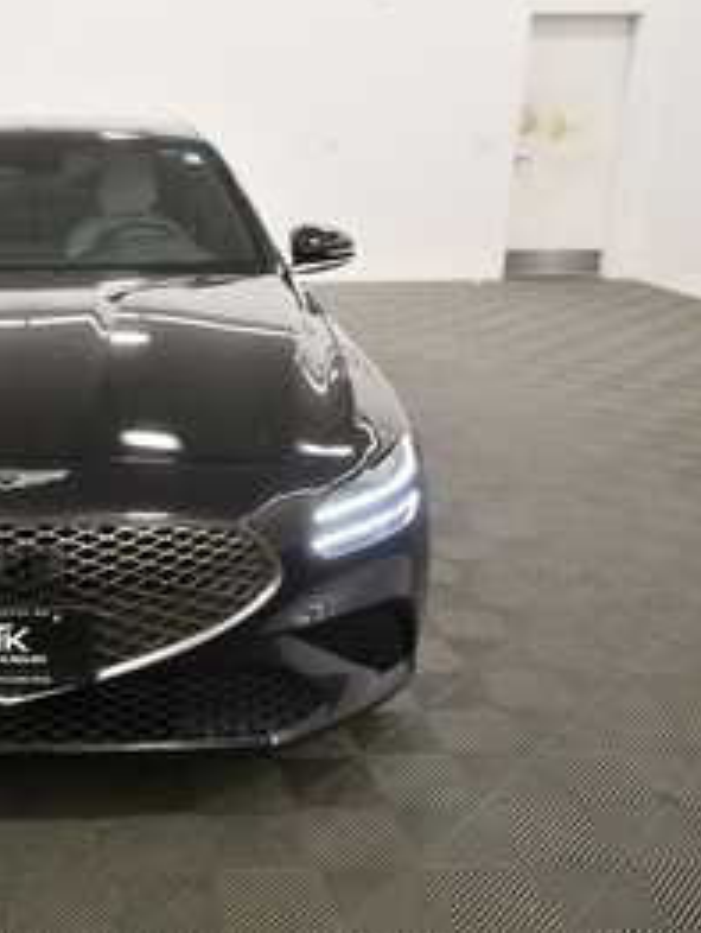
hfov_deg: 30.9
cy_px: 465
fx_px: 1186
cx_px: 25
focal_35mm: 44
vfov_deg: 42.9
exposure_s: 1/125
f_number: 5.6
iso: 1000
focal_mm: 20
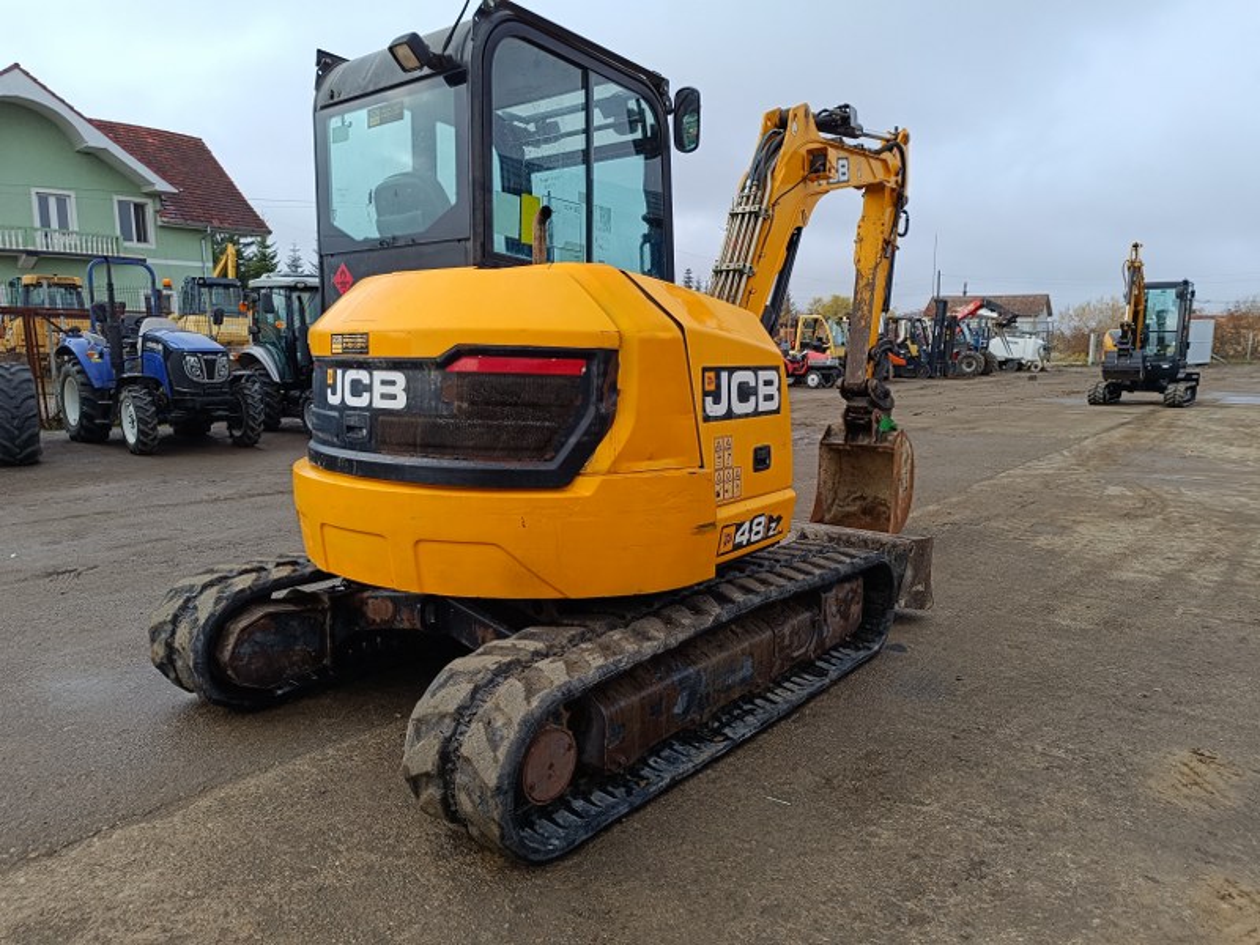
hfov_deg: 71.6
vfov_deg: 56.8
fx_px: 874
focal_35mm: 24
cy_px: 472
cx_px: 630
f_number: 1.88
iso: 52
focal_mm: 5.59
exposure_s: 1/403
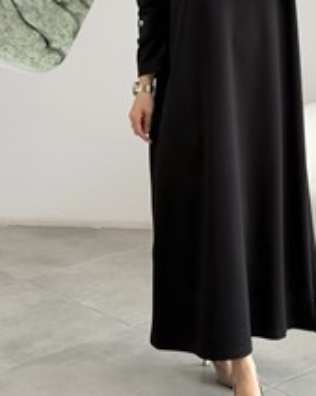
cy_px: 23
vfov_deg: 20.5
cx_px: 229
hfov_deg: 16.8
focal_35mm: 91
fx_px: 1065
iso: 64
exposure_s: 1/100
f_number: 1.78
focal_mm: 6.76
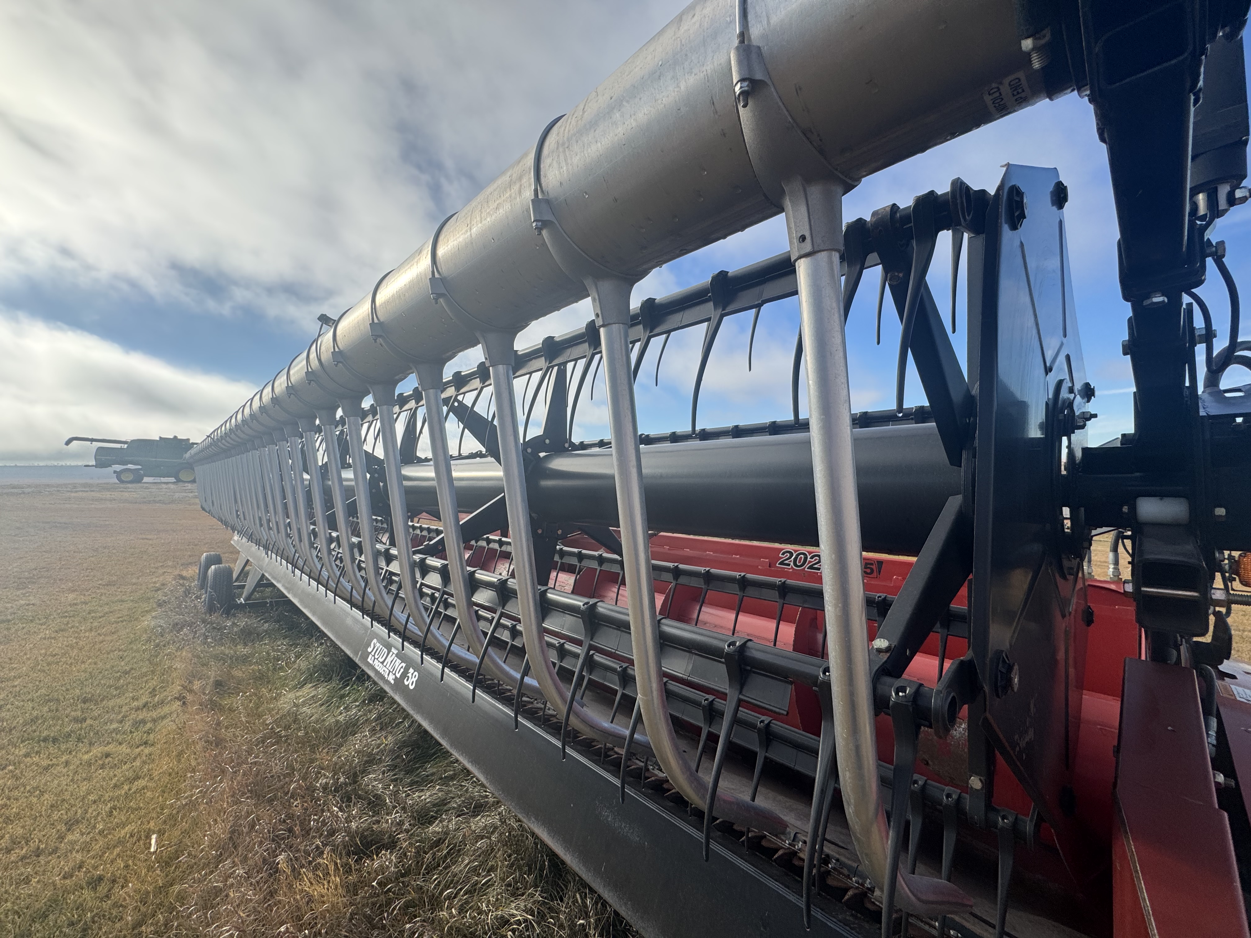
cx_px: 626
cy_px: 469
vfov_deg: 85.7
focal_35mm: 14
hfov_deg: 102.1
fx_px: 506
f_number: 2.2
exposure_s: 1/1370
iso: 50
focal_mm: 2.22
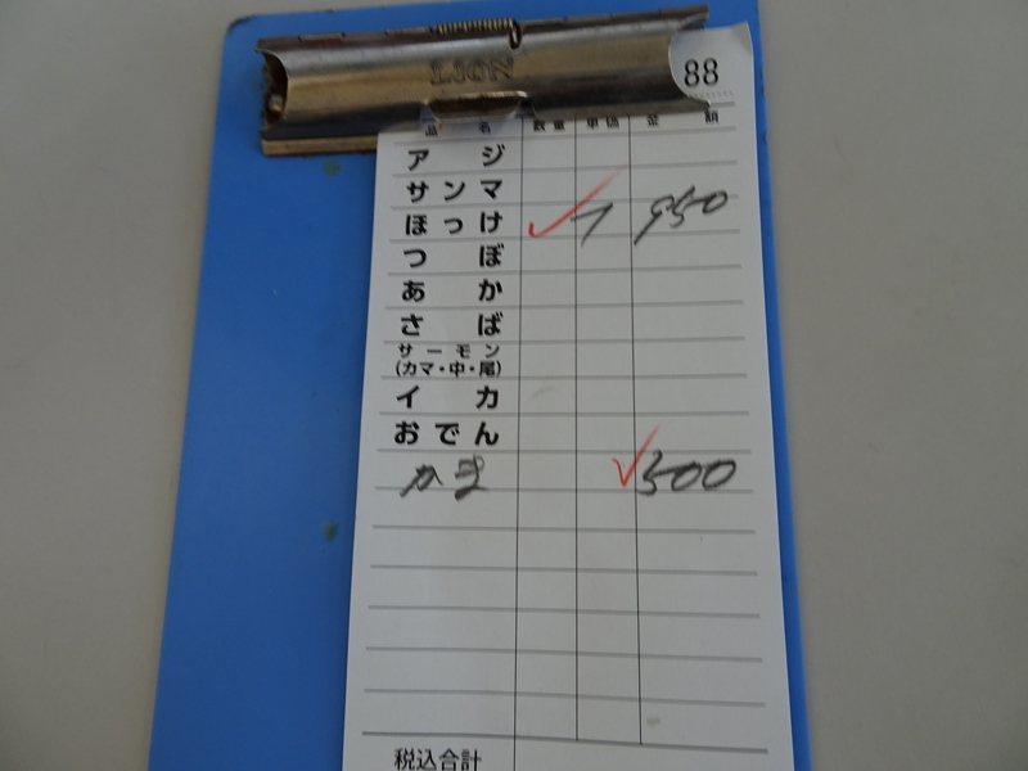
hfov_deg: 71.6
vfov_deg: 56.8
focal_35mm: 24
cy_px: 386
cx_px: 514
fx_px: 713
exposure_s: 1/30
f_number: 3.5
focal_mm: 4.1
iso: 80
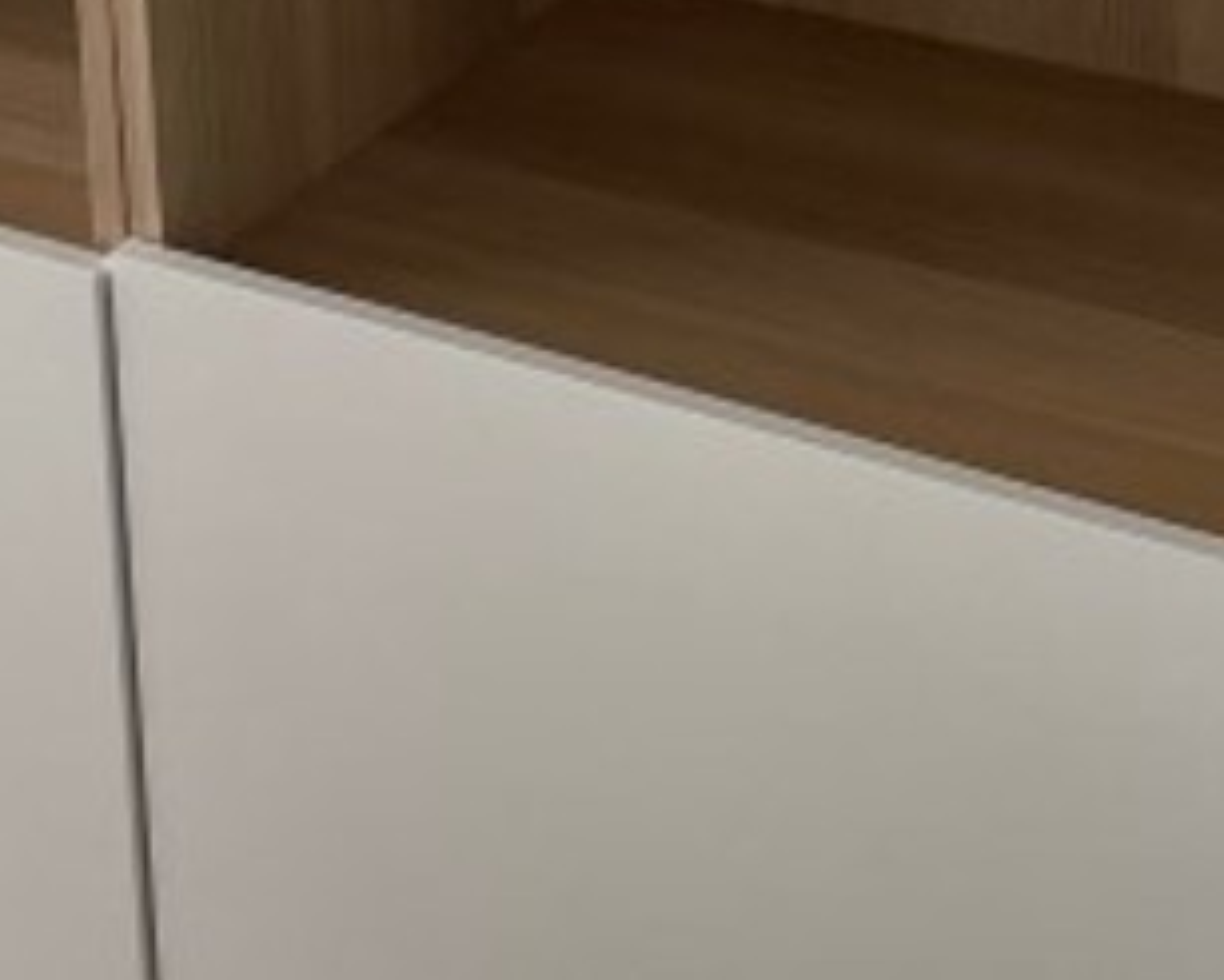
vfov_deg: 11.5
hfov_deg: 15.1
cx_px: 343
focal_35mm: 127
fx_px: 4604
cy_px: -633
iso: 40
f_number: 1.6
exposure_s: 1/121
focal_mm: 5.1
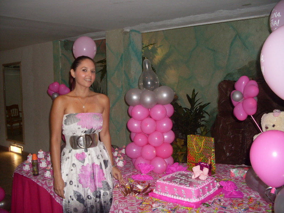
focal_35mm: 38
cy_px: 106
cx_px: 142
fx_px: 312
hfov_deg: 49.0
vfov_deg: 37.7
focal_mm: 6.3
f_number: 2.8
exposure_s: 1/45
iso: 100
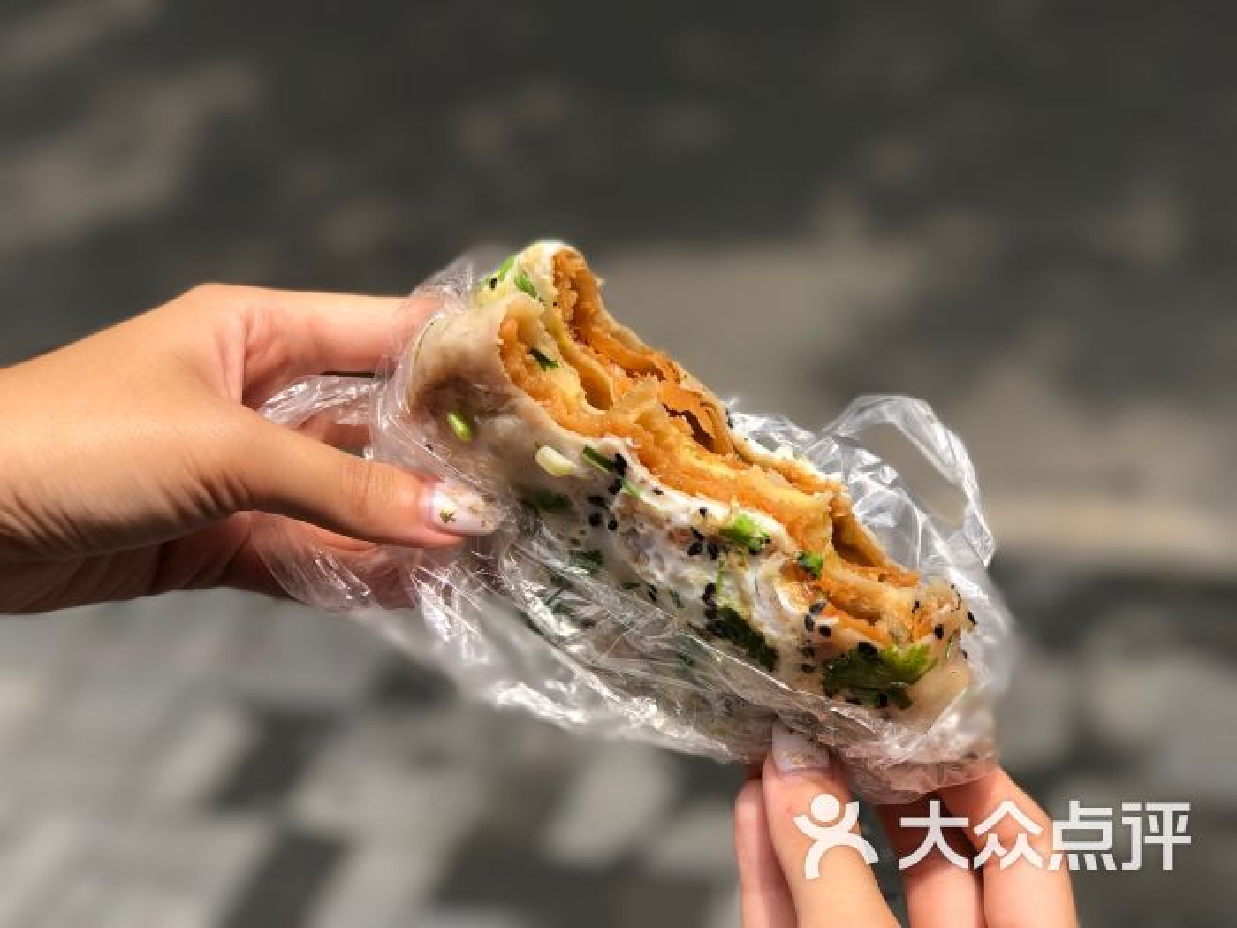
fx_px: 2037
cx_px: 618
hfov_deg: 33.8
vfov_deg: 25.7
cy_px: 464
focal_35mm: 57
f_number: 2.8
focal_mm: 6.6
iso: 20
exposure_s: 1/584
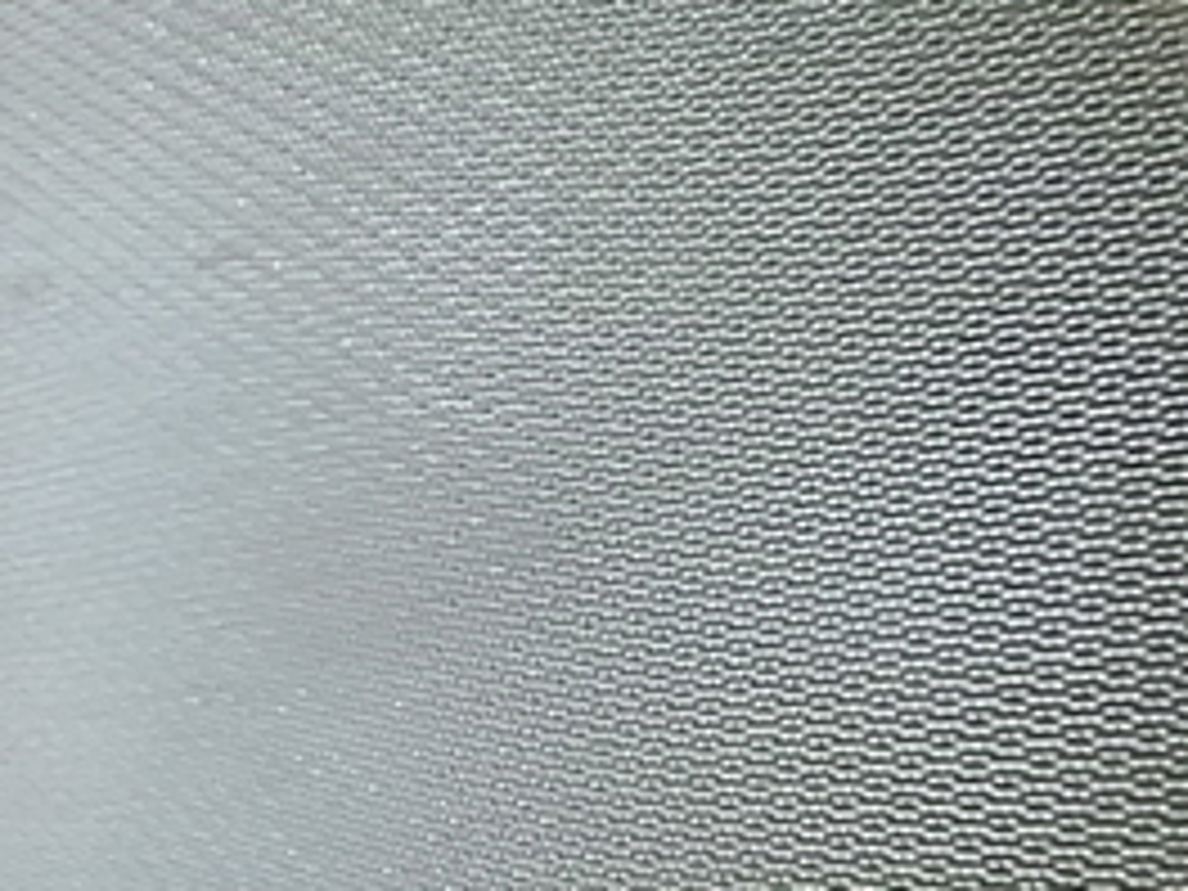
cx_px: -1796
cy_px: 932
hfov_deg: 14.4
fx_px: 2437
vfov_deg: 20.0
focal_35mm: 71
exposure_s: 1/50
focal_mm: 1.74
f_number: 2.2
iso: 100
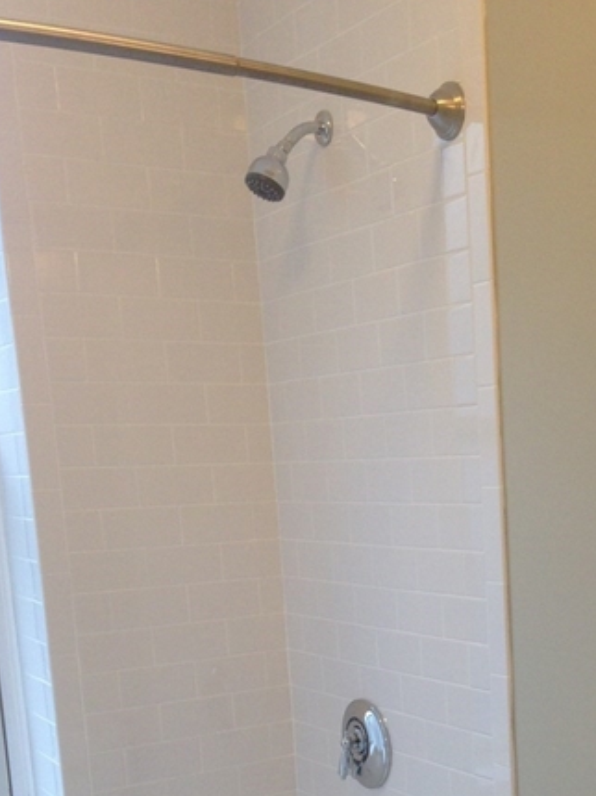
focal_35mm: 59
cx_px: 511
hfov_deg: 24.2
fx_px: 1356
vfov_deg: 31.4
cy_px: 698
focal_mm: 4.12
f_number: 2.4
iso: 64
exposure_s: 1/60
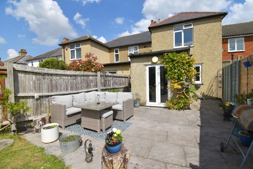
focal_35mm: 15
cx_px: 126
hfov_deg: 100.4
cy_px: 84
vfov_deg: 77.3
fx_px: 105
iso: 100
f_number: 9
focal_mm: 10
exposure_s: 1/320
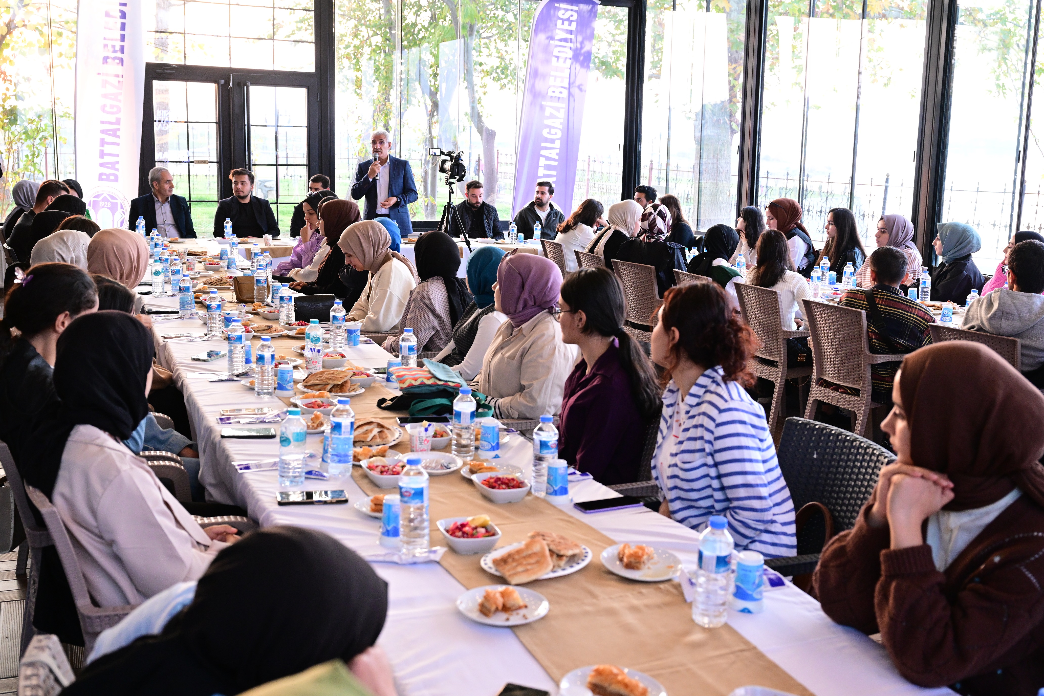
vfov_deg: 34.2
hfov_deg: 49.6
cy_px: 348
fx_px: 1131
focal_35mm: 39
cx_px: 522
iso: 3200
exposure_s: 1/100
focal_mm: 39
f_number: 5
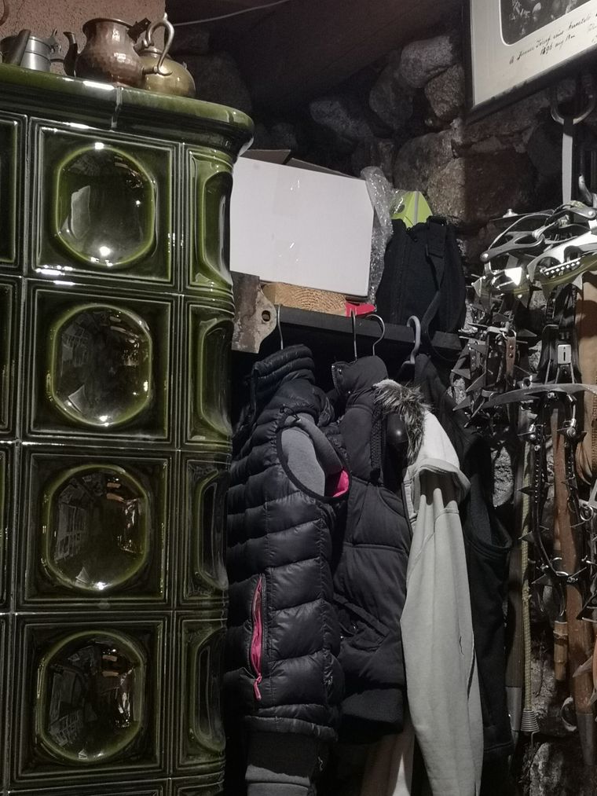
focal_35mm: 55
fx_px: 1264
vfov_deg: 34.9
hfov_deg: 26.6
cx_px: 298
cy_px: 398
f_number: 1.8
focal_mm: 5.58
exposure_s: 1/25.7
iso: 500
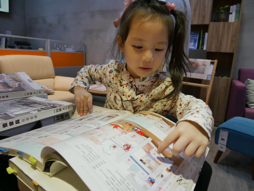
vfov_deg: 53.1
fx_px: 191
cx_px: 127
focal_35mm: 26
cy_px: 96
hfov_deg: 67.3
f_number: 3.5
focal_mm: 13
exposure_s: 1/125
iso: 640
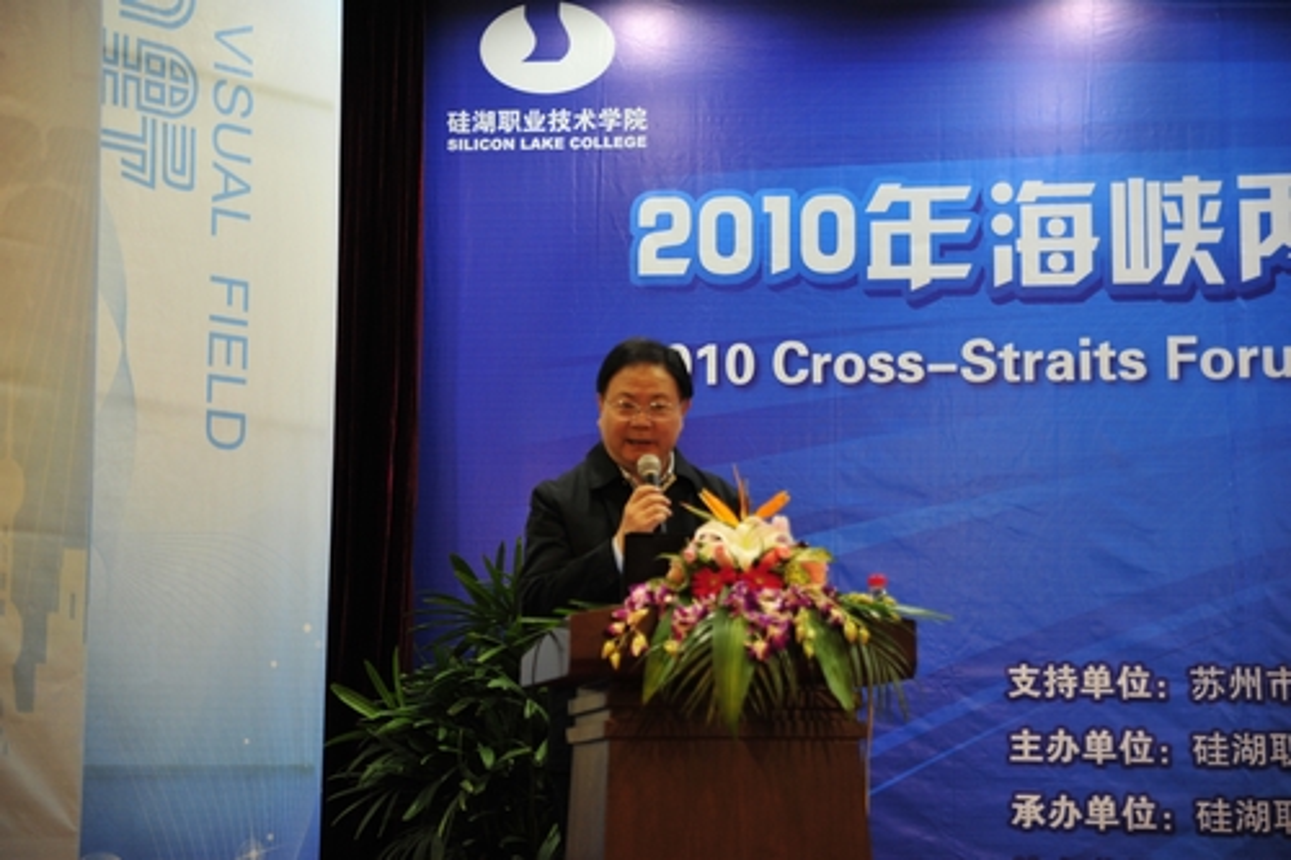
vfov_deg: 20.9
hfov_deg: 31.0
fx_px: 2330
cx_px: 646
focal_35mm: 65
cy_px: 430
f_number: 2.8
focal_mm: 65
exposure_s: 1/100
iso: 1600
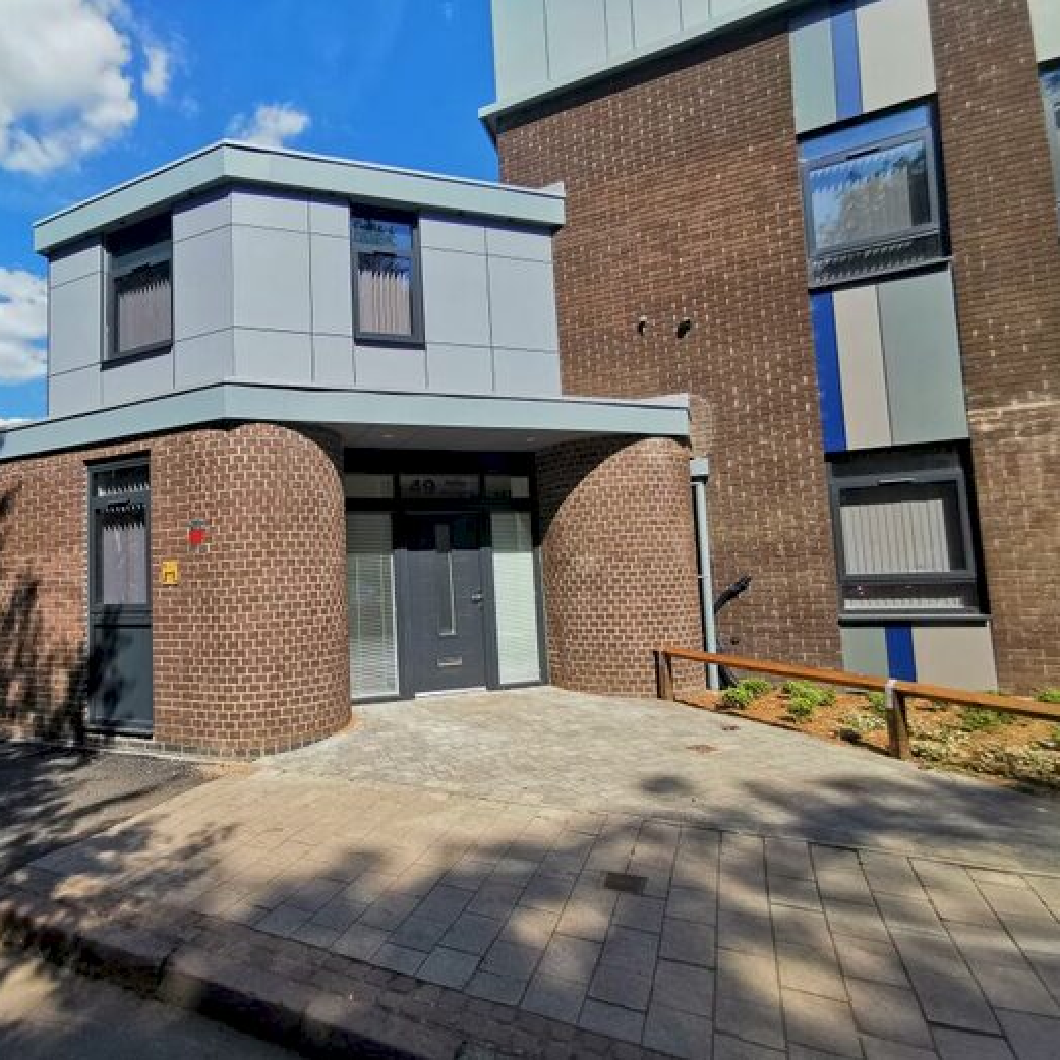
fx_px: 658
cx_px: 376
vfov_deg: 77.7
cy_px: 532
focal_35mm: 19
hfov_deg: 75.8
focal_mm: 2.35
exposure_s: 1/1033
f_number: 2.2
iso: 50
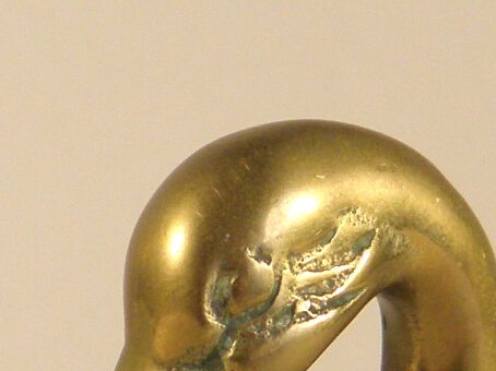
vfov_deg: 6.7
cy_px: 488
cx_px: -184
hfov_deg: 8.8
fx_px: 3151
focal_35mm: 220
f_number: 3.8
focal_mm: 7.1
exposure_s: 1/50
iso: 100
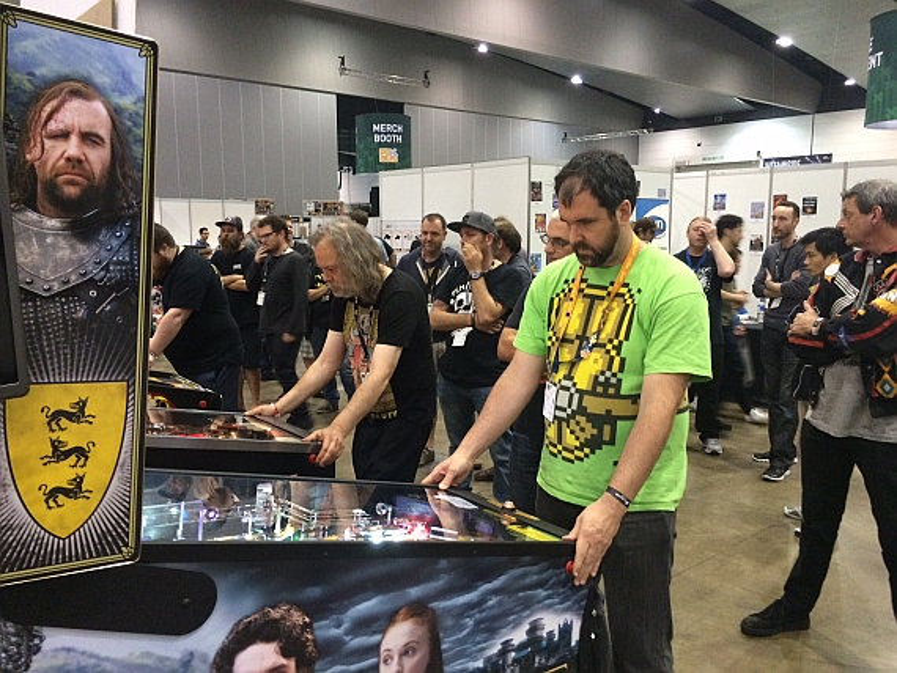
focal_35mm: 29
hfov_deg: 61.6
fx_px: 752
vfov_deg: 48.3
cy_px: 336
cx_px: 448
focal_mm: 4.15
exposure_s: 1/25
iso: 320
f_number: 2.2
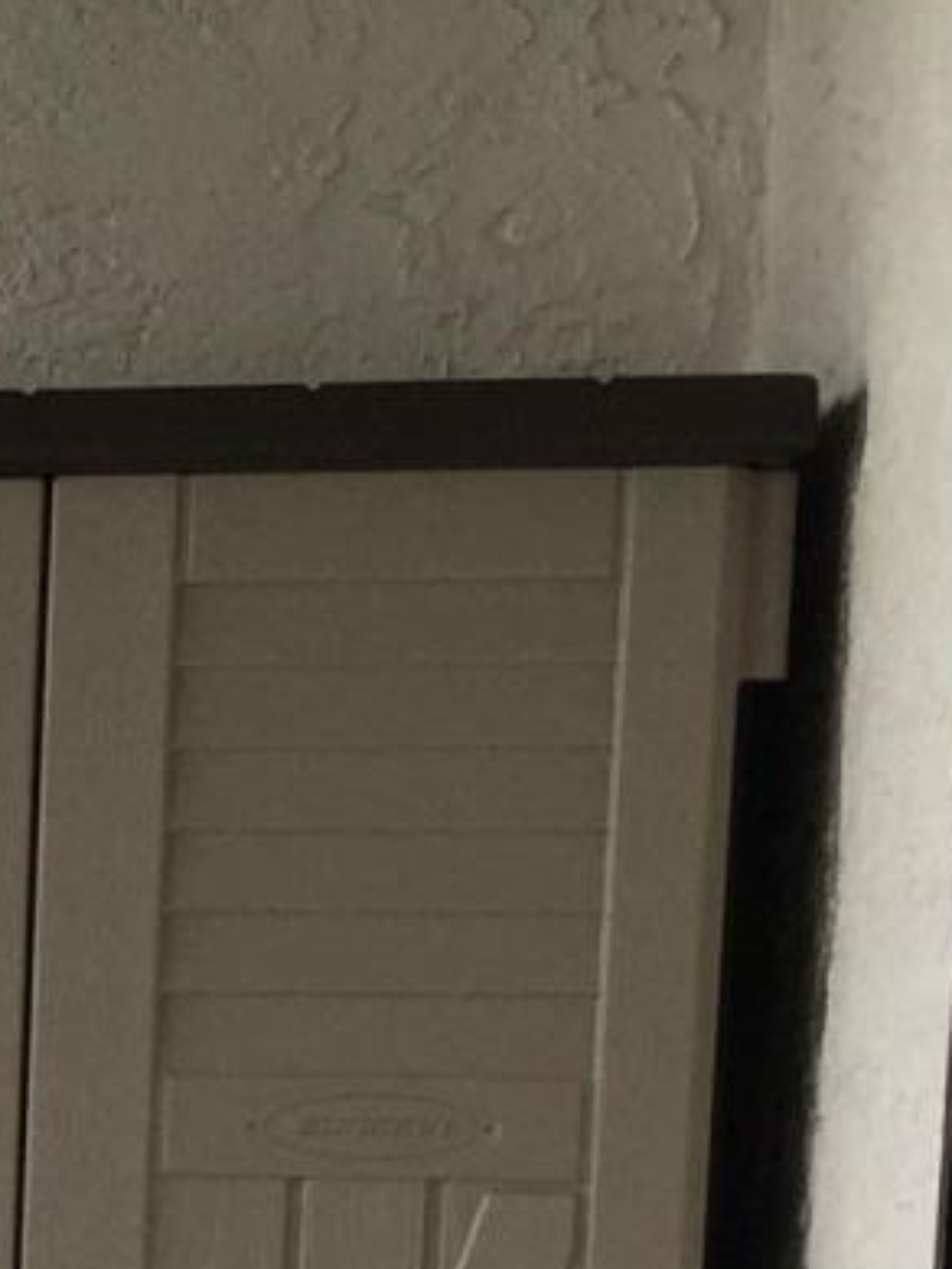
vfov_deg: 12.6
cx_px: -887
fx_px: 5461
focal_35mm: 149
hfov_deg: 9.4
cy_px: 1918
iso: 32
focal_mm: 4.15
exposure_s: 1/278
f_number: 2.2
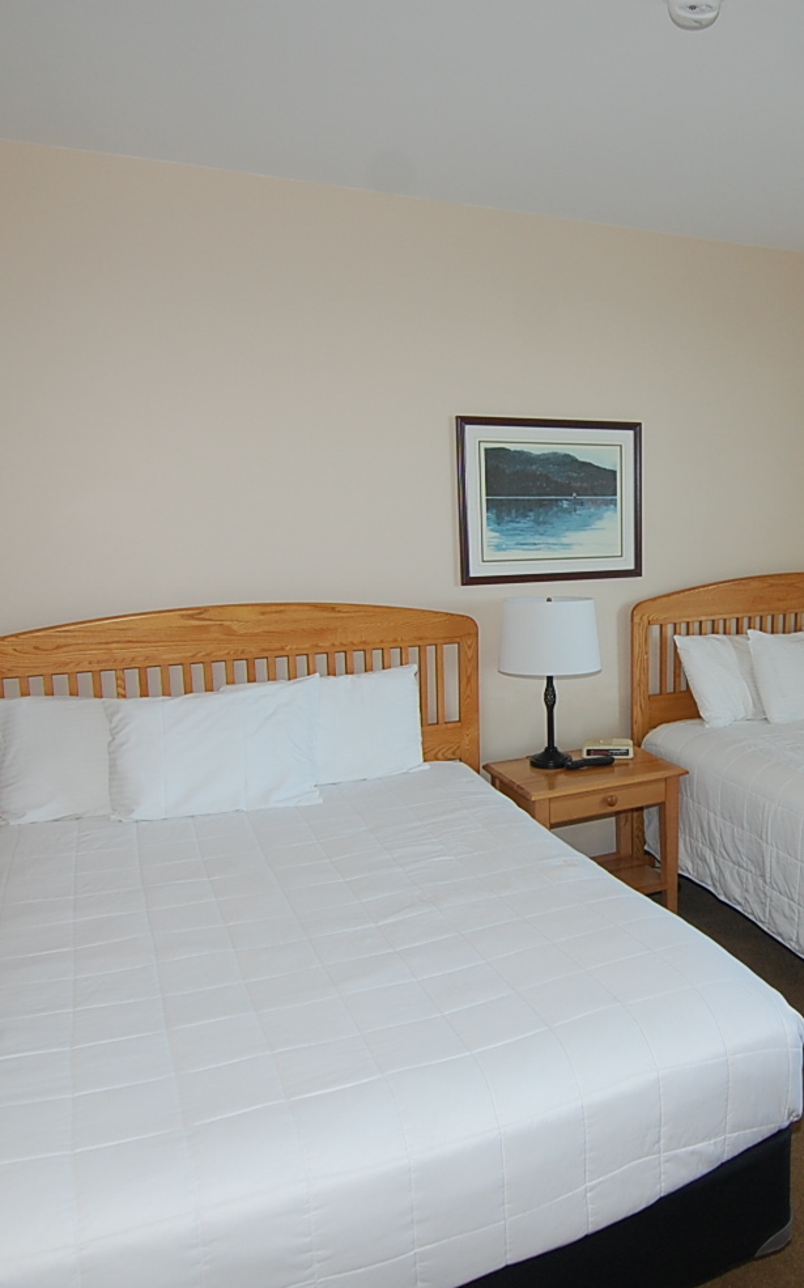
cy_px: 647
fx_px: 982
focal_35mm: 28
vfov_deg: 66.5
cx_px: 637
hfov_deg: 42.6
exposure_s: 1/60
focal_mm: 12
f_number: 4
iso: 400
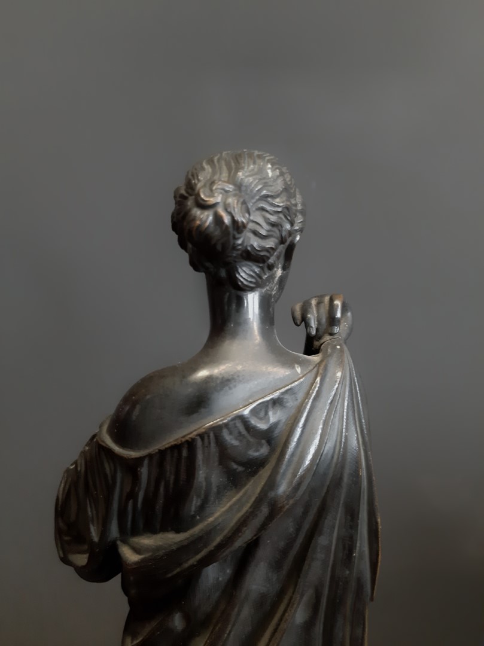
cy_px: 323
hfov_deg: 53.0
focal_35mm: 26
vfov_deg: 67.3
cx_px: 242
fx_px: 485
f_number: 1.7
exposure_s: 1/25
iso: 500
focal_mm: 3.93
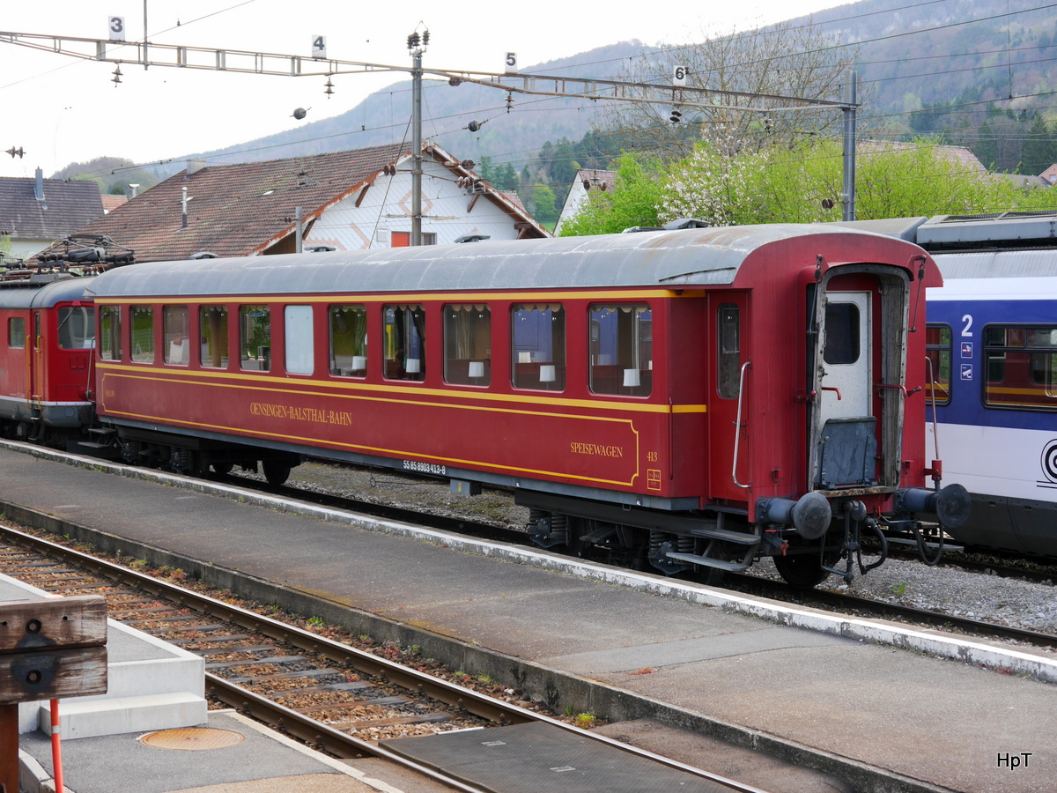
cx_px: 528
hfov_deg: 29.4
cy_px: 396
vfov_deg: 22.3
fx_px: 2015
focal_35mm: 66
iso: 160
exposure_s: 1/125
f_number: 5.6
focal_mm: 33
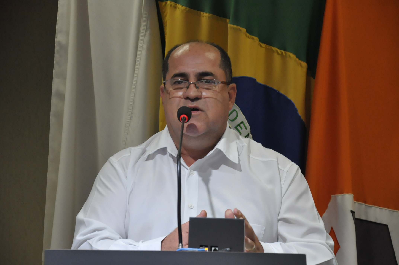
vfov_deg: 10.1
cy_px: 132
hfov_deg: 15.2
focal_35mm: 135
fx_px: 1494
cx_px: 200
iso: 2000
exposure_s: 1/160
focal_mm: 90
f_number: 5.6
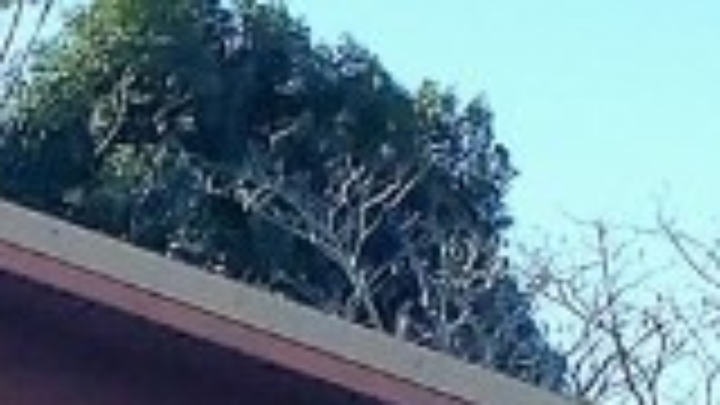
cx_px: -1238
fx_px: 3456
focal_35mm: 181
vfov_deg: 6.5
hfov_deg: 9.8
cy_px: 860
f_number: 2.4
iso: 50
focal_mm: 4.3
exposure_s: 1/1429
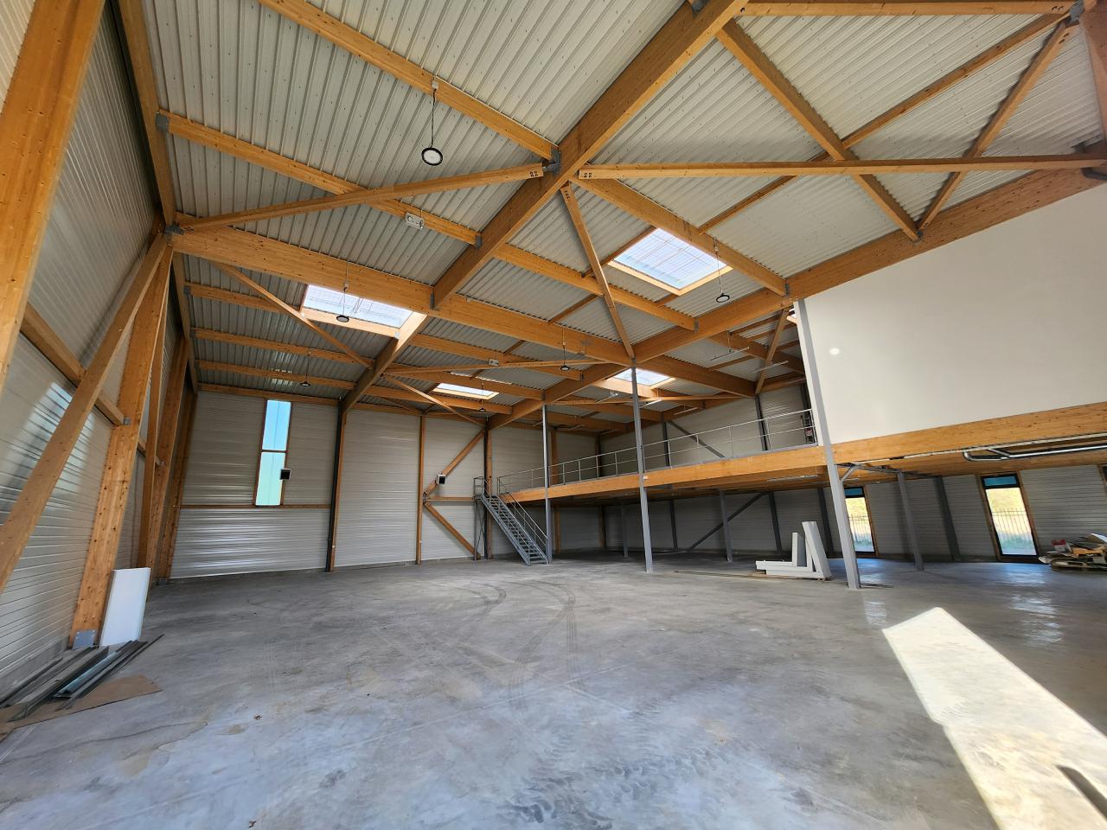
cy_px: 415
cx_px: 554
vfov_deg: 89.9
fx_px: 416
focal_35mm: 13
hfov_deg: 106.2
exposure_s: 1/100
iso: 50
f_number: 2.2
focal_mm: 1.74
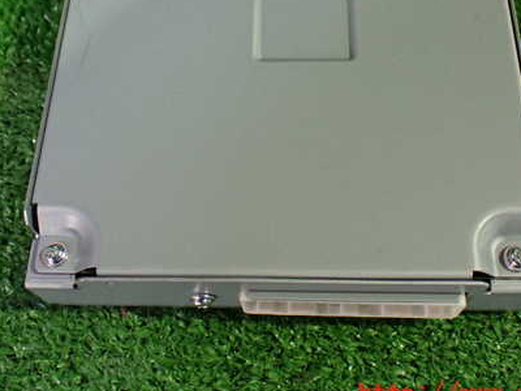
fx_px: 677
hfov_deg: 42.1
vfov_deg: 31.8
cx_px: 262
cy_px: 119
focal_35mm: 45
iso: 800
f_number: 2.3
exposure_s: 1/80
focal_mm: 5.4
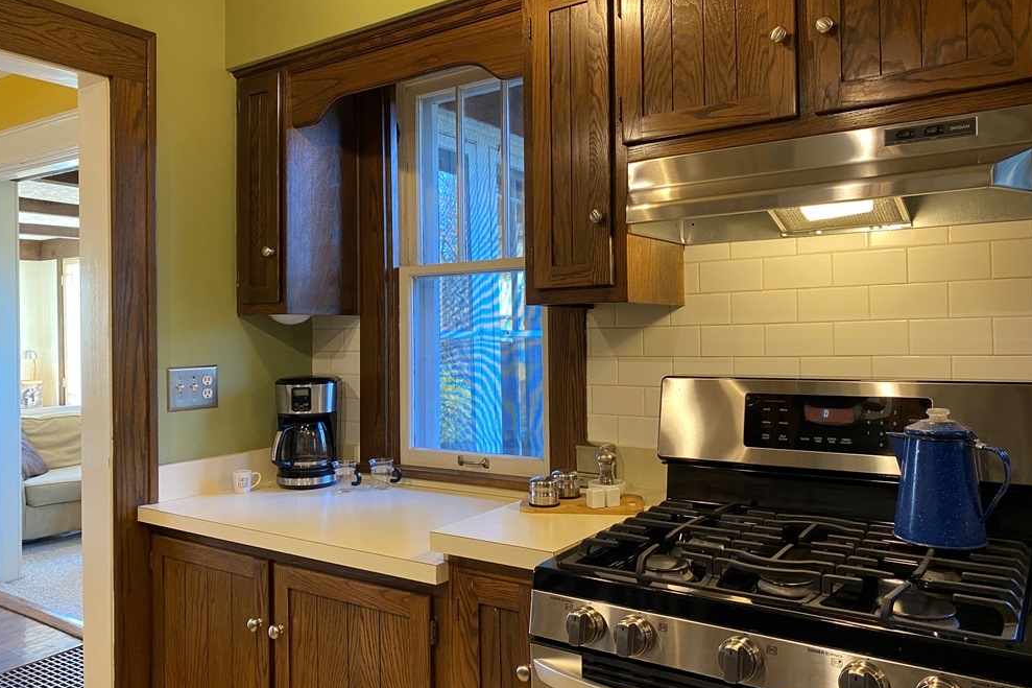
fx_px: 802
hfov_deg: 65.5
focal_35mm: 28
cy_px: 330
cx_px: 510
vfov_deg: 46.4
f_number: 1.8
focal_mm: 4.25
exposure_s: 1/60
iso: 200
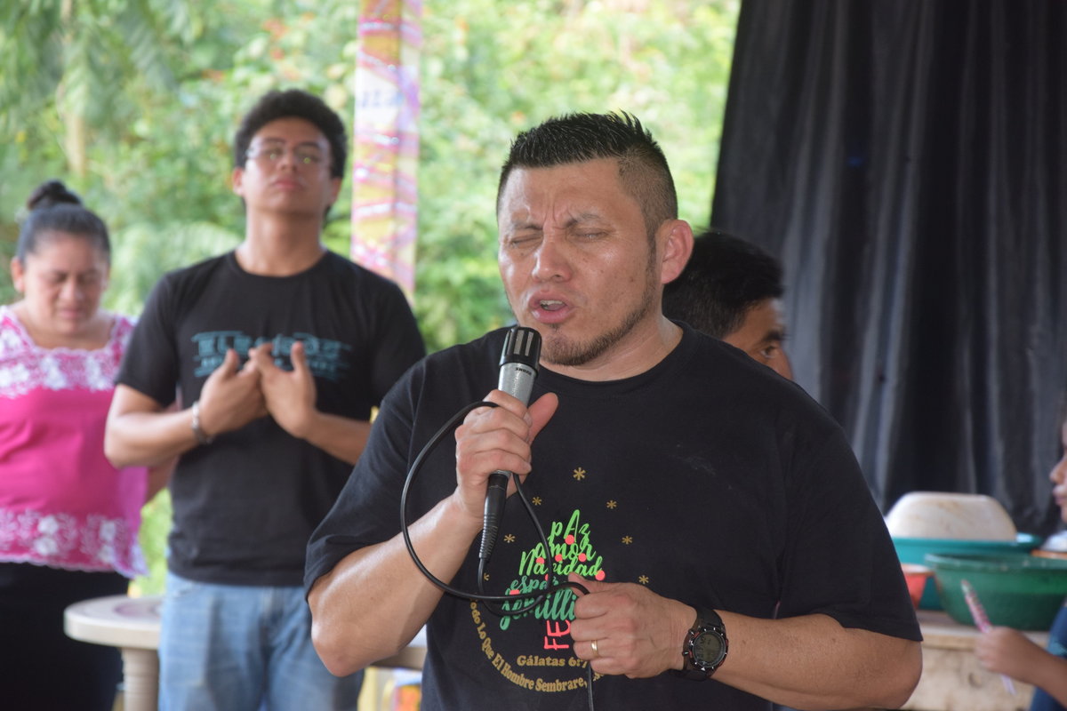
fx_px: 4357
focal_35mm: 147
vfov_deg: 9.3
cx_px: 534
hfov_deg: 14.0
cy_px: 356
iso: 800
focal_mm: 98
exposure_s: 1/80
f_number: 5.6
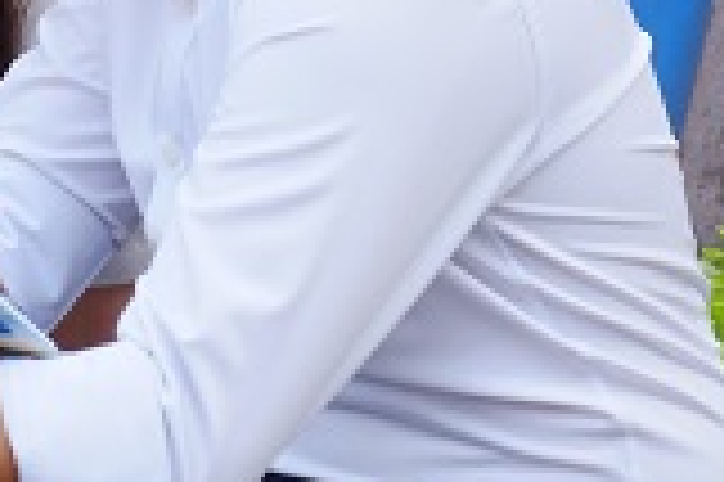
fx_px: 5244
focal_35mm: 261
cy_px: -286
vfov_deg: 5.2
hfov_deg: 7.8
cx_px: -225
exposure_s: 1/640
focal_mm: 46.6
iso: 2500
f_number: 5
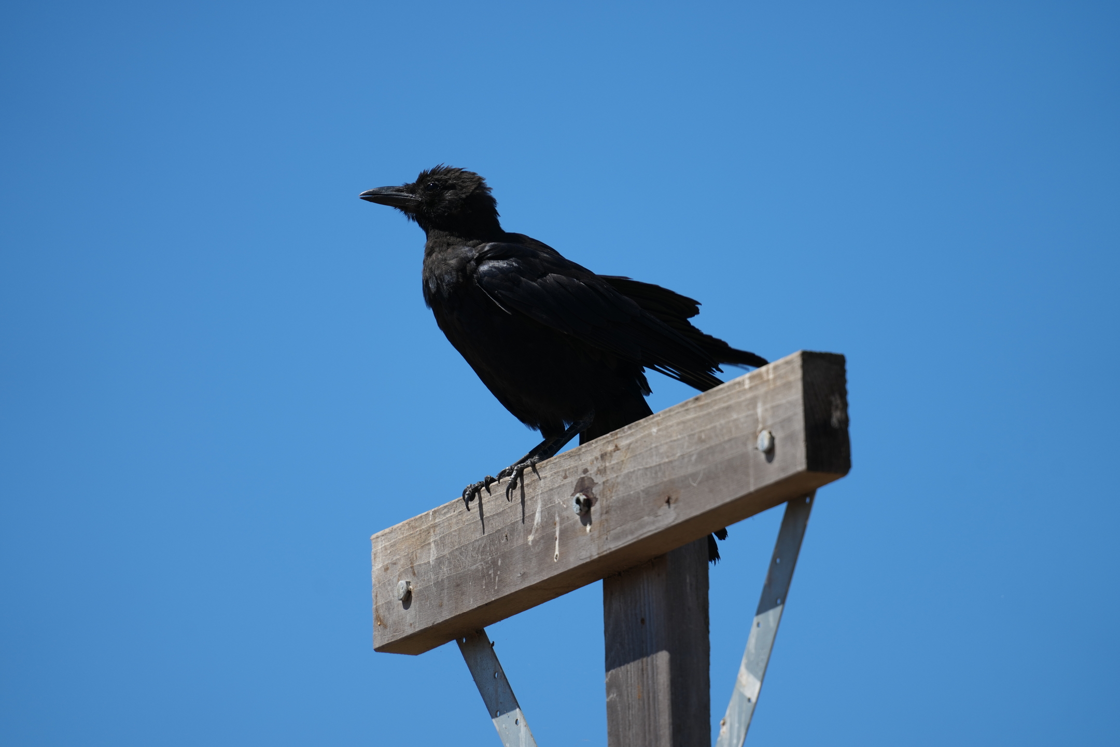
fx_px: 18665
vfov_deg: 2.3
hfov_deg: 3.4
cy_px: 374
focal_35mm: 600
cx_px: 560
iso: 200
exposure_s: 1/1000
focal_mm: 600
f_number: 5.6
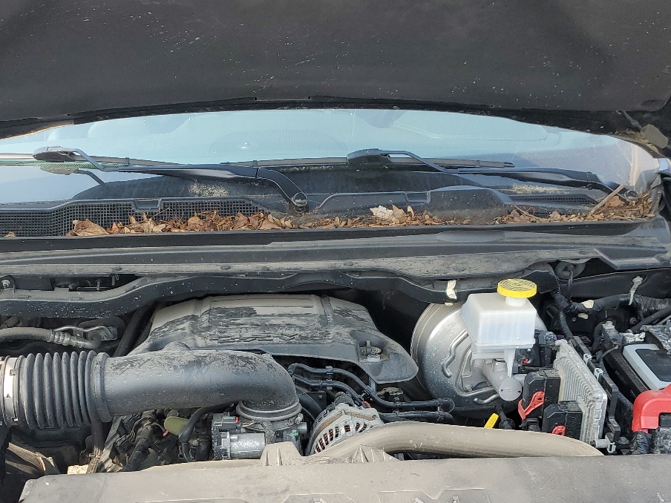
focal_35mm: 46
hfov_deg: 41.2
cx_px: 311
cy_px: 408
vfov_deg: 30.7
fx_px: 892
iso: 50
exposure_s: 1/769
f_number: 1.5
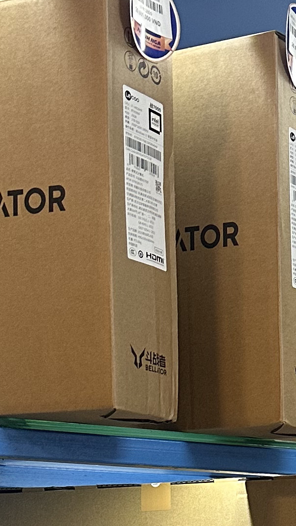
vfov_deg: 20.6
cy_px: 597
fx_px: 1368
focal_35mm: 98
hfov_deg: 11.5
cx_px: 529
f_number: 1.78
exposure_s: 1/121
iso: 200
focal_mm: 6.86
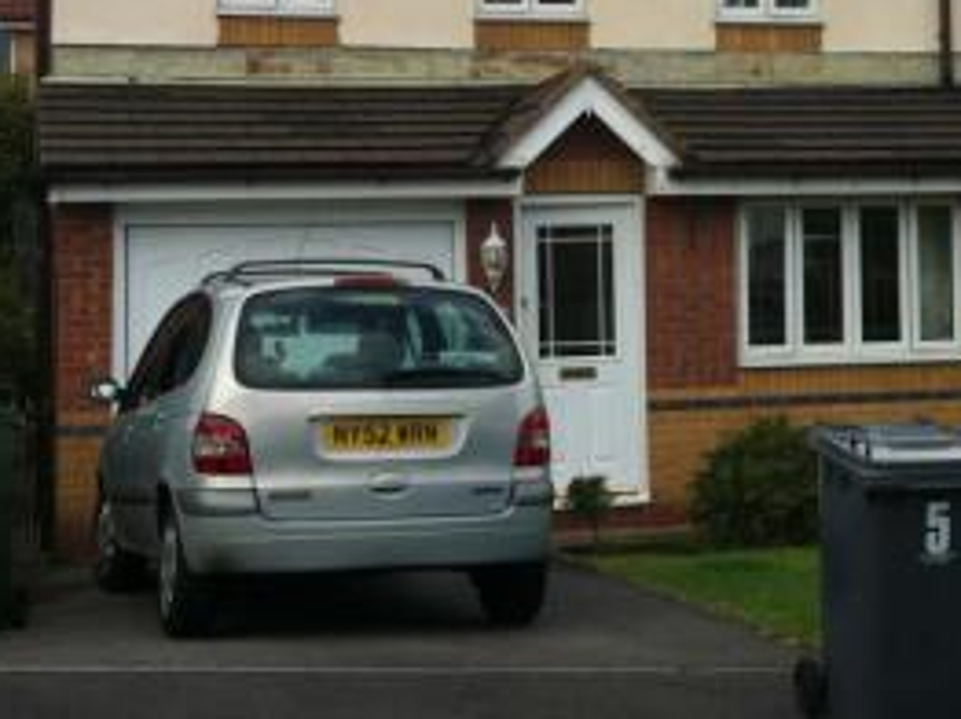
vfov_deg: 18.6
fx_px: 2163
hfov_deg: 25.0
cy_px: 112
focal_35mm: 78
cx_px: 585
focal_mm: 3.85
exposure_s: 1/616
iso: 80
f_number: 2.8
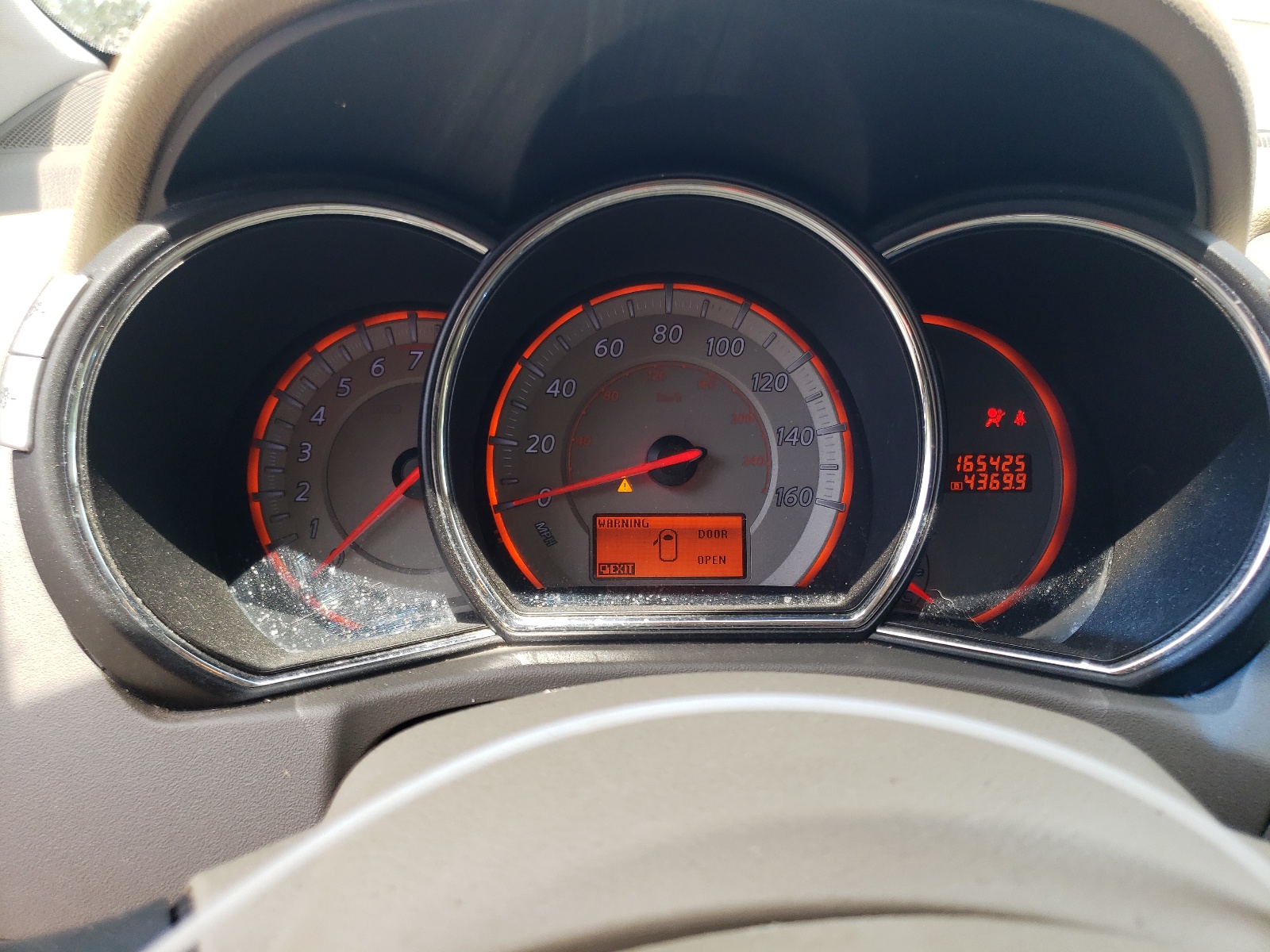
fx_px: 954
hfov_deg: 67.3
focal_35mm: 26
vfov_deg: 53.1
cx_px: 635
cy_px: 476
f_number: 1.5
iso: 50
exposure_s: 1/370
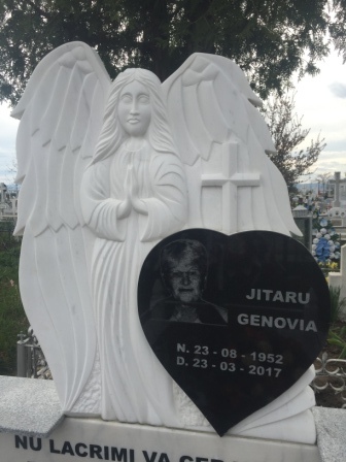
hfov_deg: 48.2
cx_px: 173
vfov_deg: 61.7
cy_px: 231
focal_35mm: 29
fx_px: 386
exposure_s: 1/824
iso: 32
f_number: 2.2
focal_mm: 4.15
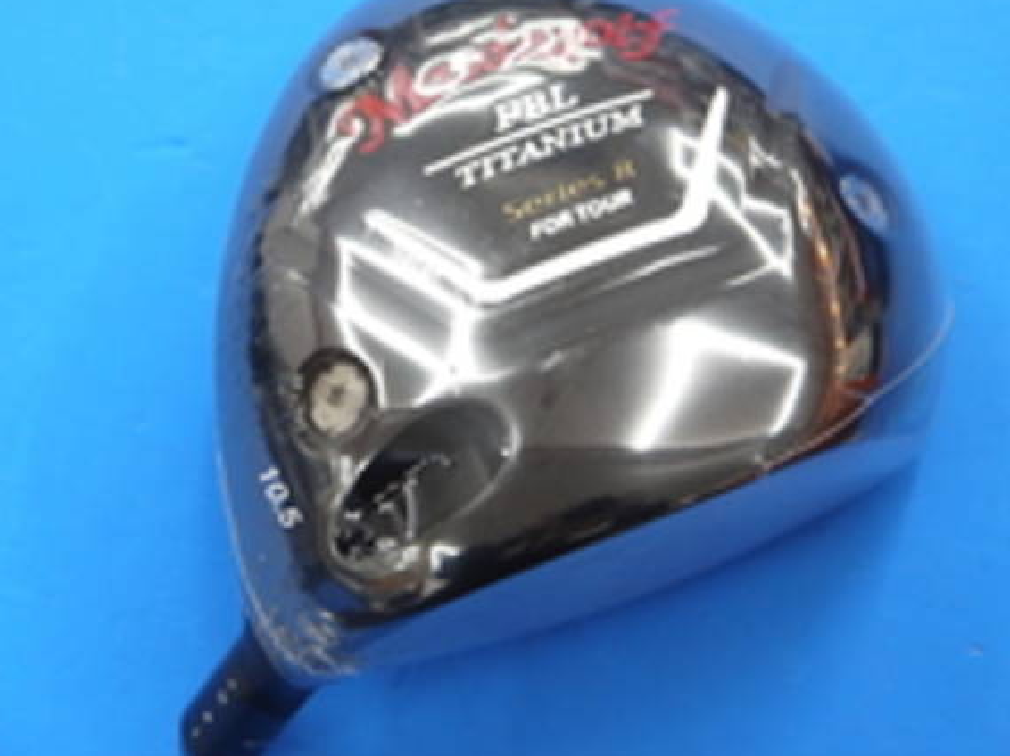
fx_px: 2771
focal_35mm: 95
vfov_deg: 15.5
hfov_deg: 20.7
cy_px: 337
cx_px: 498
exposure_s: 1/80
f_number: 5.6
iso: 800
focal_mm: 42
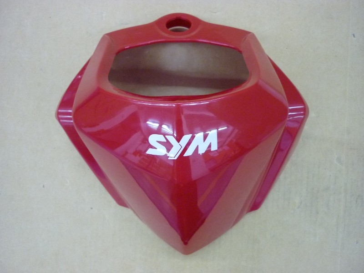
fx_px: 347
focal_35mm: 33
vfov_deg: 42.9
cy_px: 136
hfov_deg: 55.4
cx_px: 182
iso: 400
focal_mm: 5.5
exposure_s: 1/20
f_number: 2.8
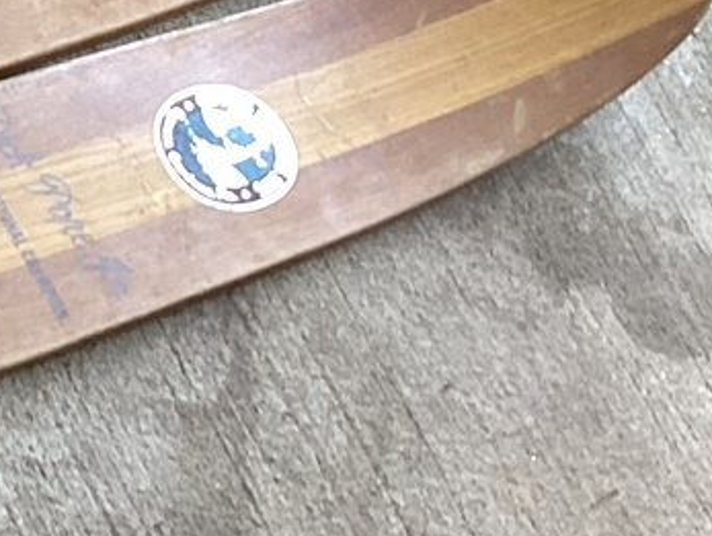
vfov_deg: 10.8
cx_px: -643
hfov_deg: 13.0
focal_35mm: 135
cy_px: -161
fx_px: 2780
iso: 80
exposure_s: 1/50
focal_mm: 3.3
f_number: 2.4
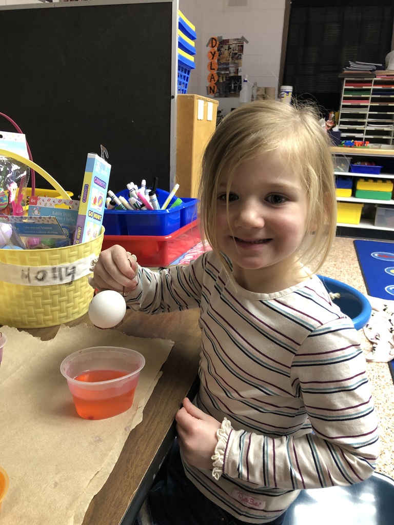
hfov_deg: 49.7
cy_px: 262
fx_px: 425
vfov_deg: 63.4
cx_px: 197
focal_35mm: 28
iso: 50
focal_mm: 3.99
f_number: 1.8
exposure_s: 1/15
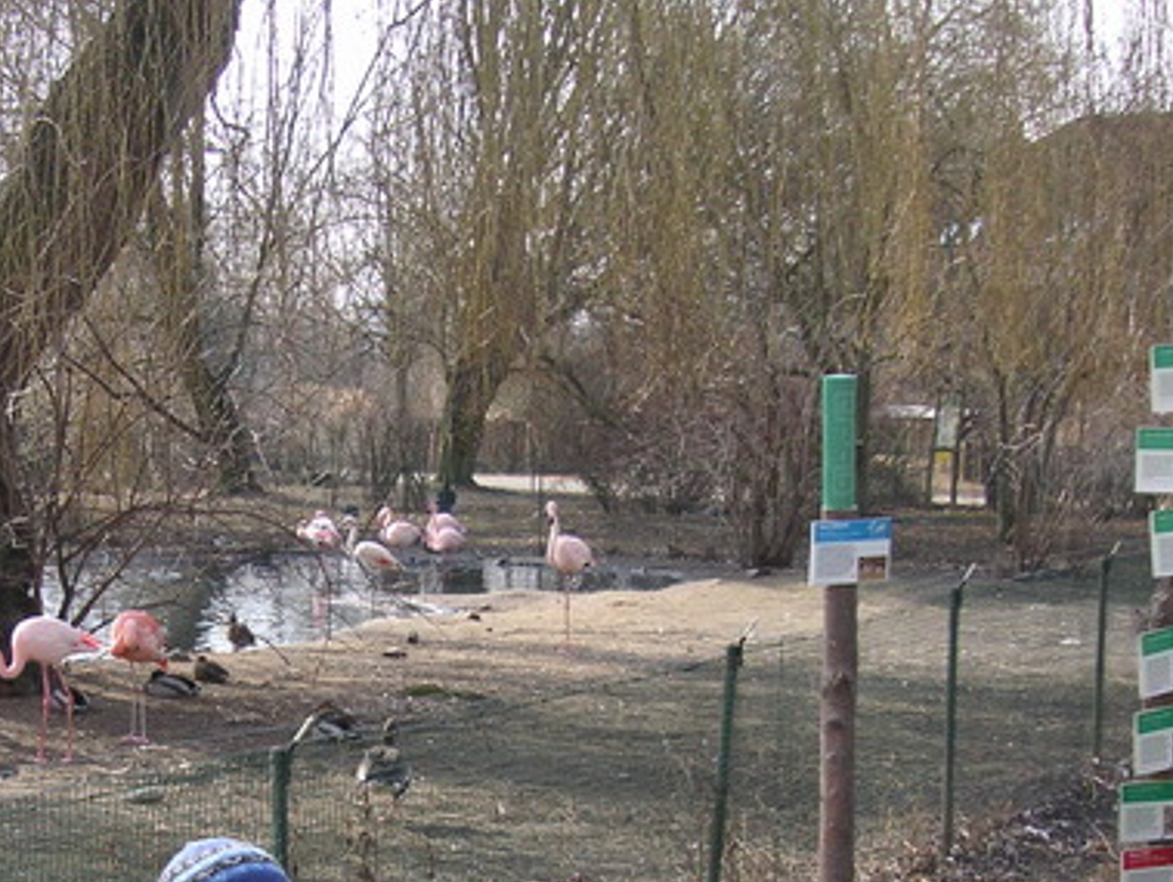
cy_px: 814
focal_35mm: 78
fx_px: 2646
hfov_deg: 24.7
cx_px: 291
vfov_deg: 18.6
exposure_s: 1/350
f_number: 2.8
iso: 50
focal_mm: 6.1
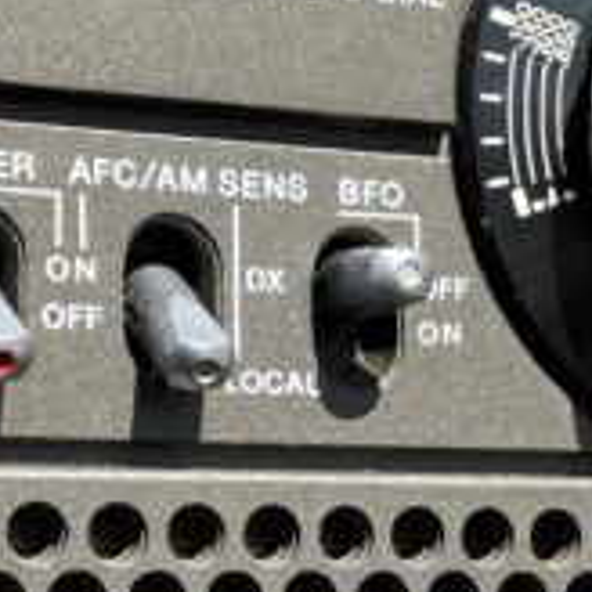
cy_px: 473
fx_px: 2999
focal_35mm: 155
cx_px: 538
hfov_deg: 11.2
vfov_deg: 11.2
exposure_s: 1/838
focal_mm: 3.99
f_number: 1.8
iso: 32
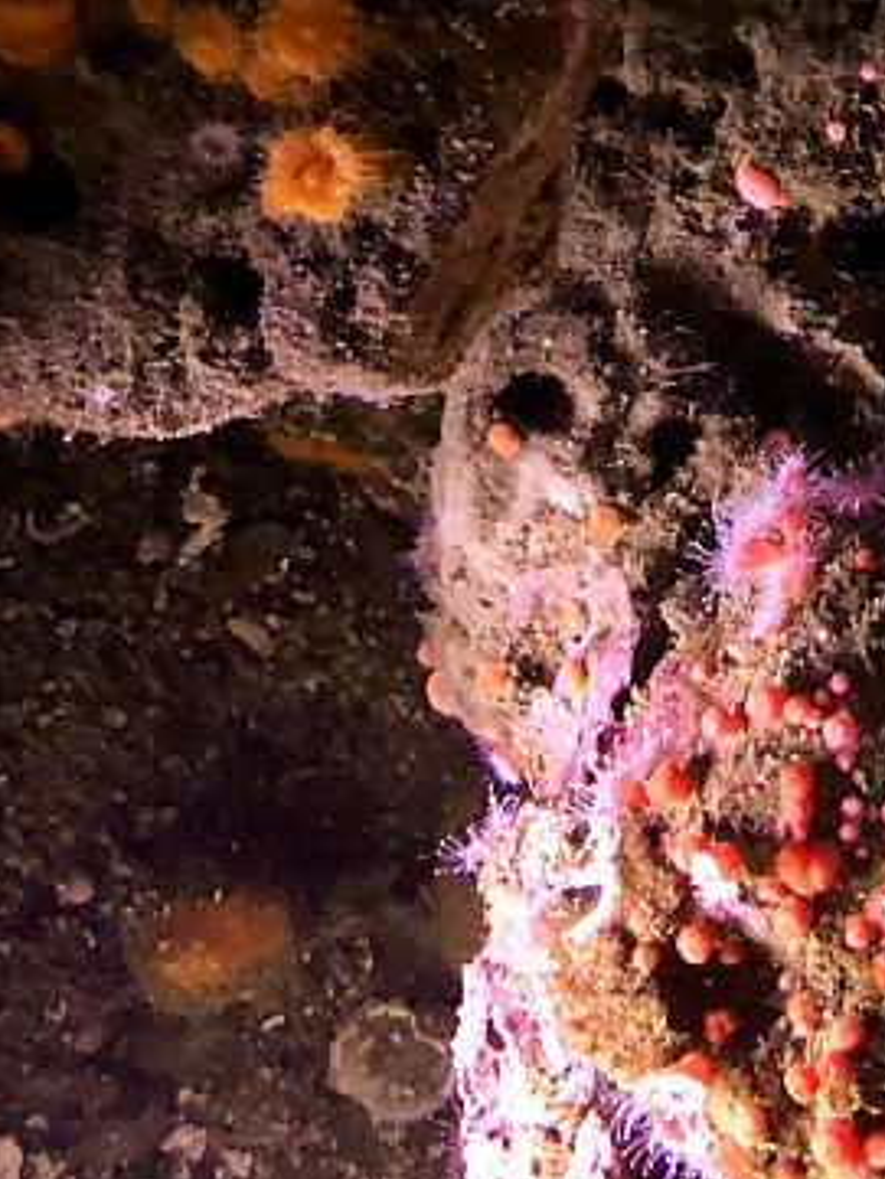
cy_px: -82
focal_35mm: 93
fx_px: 3168
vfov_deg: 20.2
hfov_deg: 14.6
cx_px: 1388
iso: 100
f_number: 1.8
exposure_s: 1/4
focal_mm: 3.99
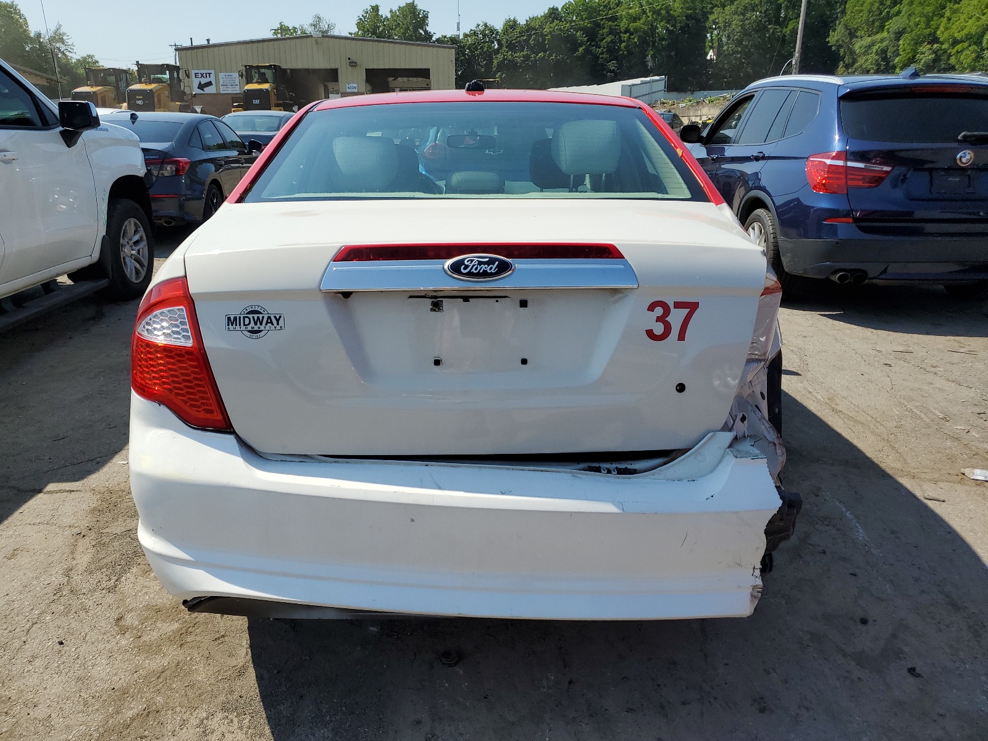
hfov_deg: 67.3
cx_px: 494
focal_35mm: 26
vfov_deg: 53.1
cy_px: 370
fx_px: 742
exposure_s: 1/5000
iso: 50
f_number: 1.5
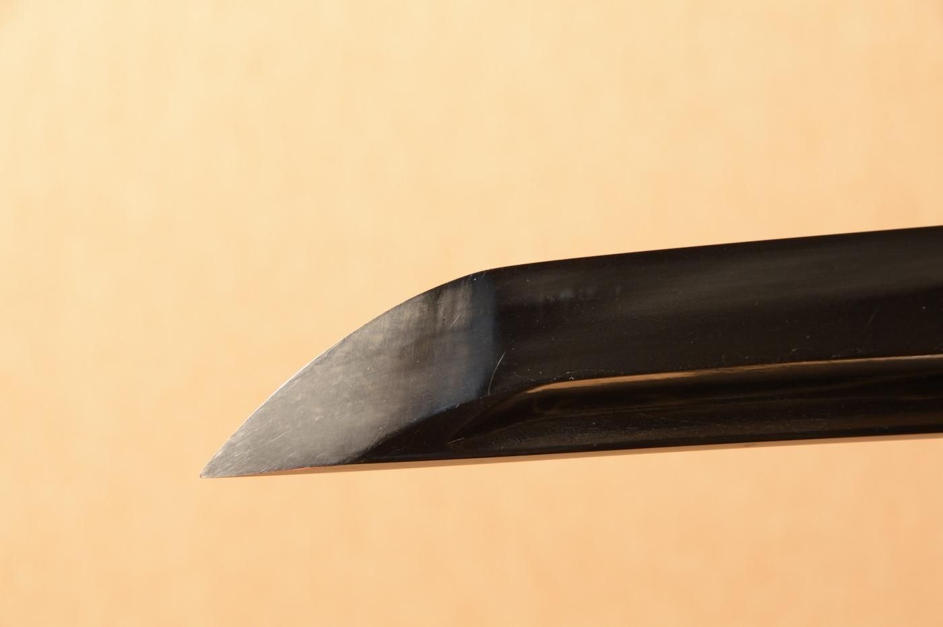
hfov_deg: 12.2
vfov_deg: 8.2
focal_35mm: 168
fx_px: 4397
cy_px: 314
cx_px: 472
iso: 400
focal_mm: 112
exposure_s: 1/2
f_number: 11
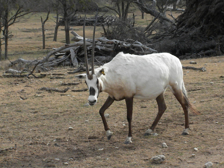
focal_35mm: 119
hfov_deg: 16.6
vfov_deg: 12.5
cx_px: 112
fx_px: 770
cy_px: 84
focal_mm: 21
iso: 640
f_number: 14
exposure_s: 1/270
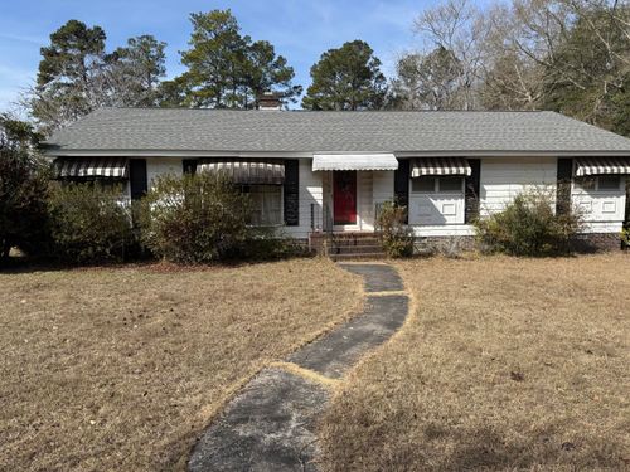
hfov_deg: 71.6
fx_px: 437
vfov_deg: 56.8
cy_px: 236
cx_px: 315
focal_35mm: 24
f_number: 1.78
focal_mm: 6.76
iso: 80
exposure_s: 1/3759
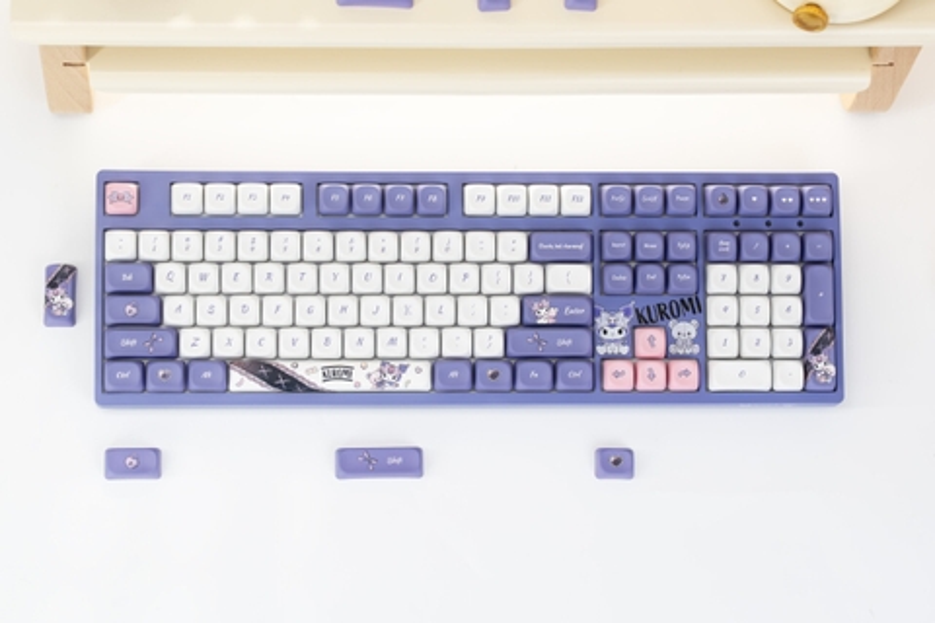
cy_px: 312
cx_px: 468
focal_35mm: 105
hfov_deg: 19.5
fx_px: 2727
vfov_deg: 13.0
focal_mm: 70
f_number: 6.3
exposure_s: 1/160
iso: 640
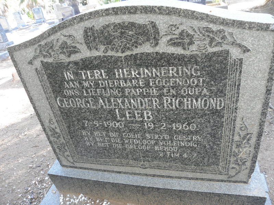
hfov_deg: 67.3
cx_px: 137
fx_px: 206
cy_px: 102
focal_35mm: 26
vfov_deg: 53.1
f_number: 2.8
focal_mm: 4.6
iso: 64
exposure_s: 1/30
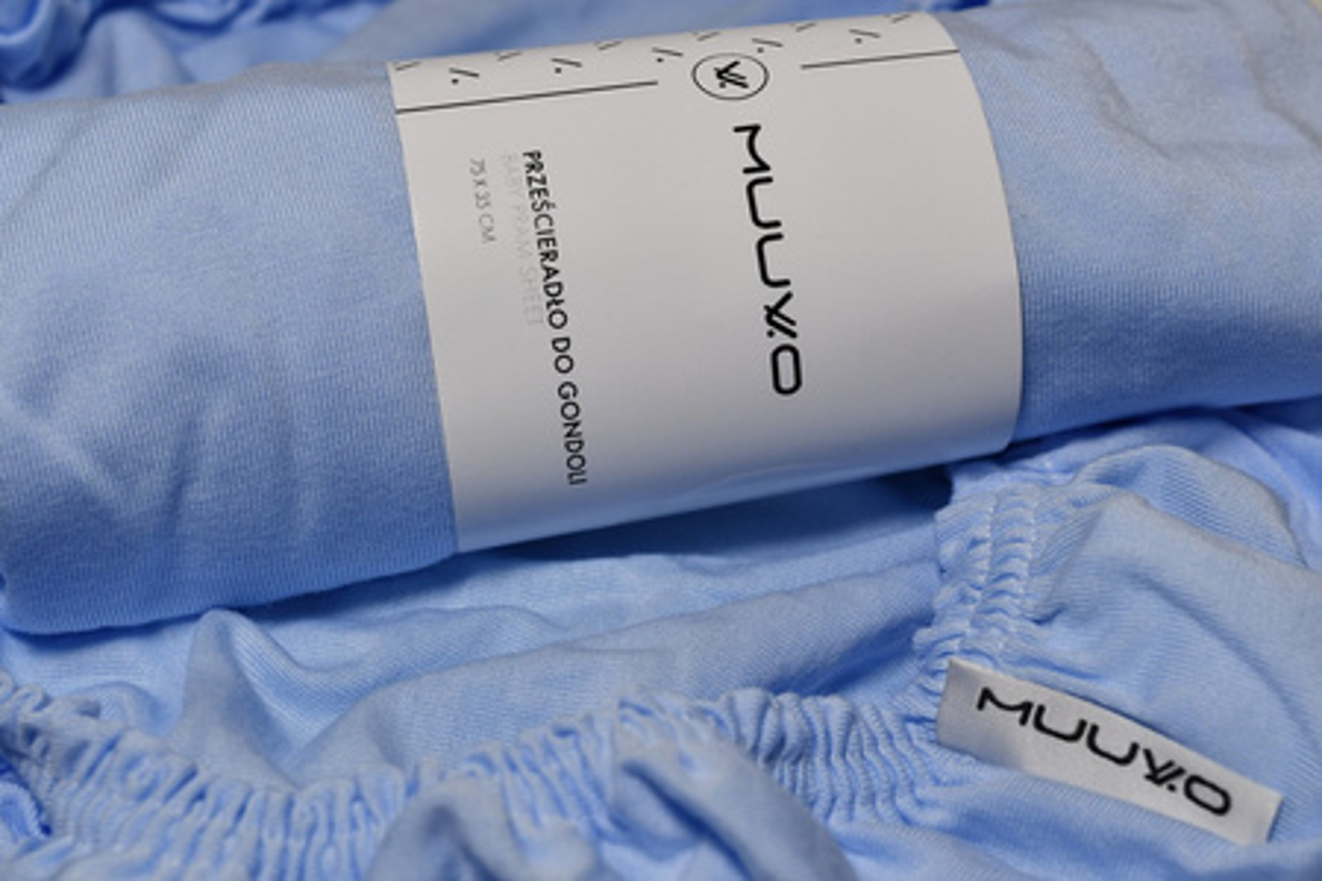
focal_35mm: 52
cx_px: 661
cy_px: 440
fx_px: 1909
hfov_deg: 38.2
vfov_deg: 26.0
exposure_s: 1/250
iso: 400
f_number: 5.6
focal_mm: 35
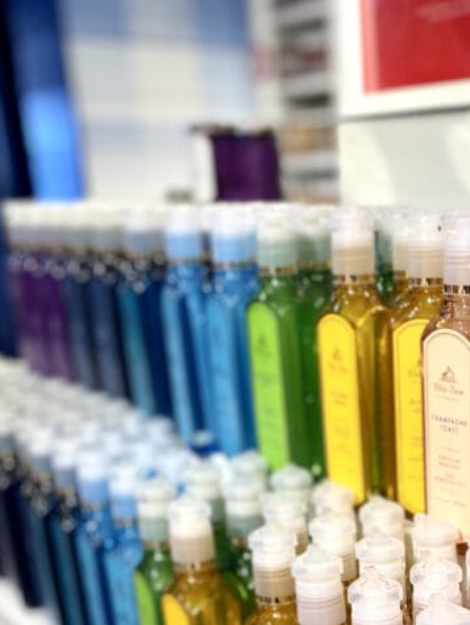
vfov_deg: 31.5
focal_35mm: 56
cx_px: 461
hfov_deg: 25.0
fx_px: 1012
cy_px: 637
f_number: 1.8
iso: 80
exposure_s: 1/120
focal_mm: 4.25
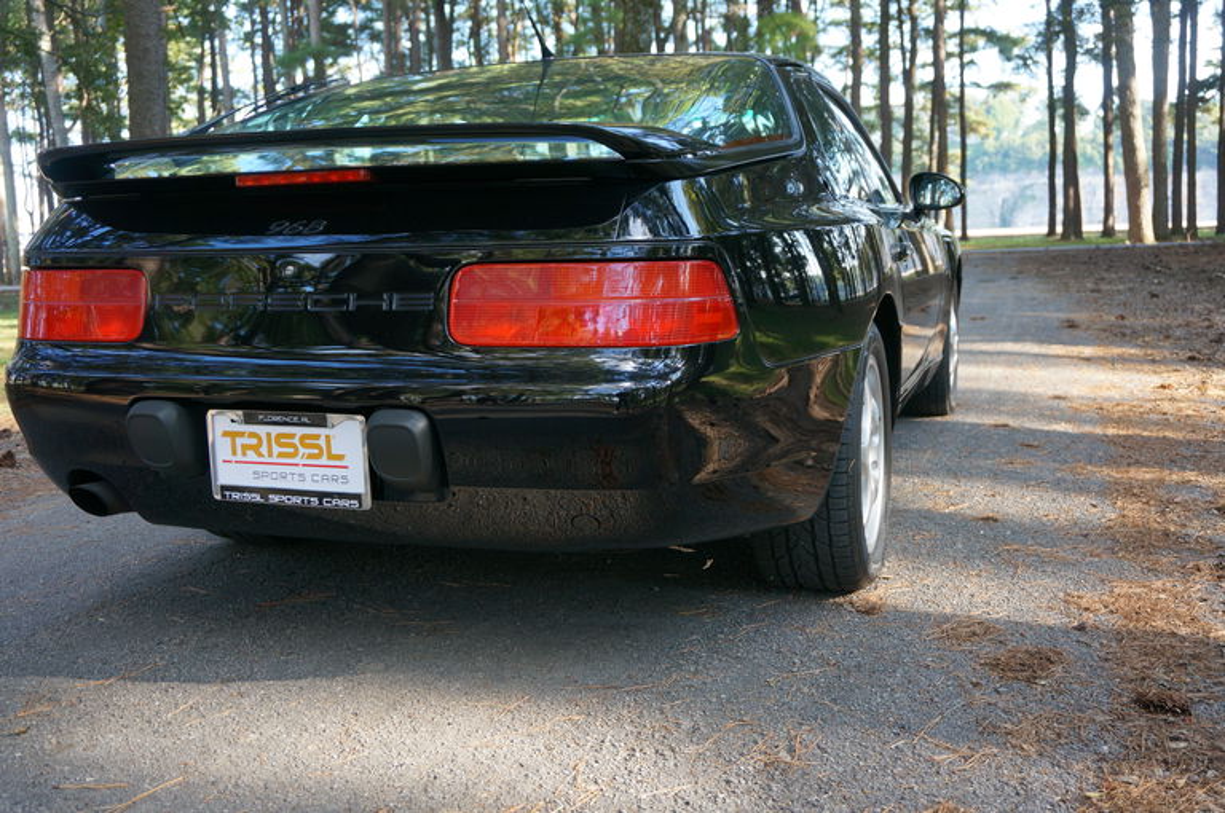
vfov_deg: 38.3
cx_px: 612
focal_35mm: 34
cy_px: 406
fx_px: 1172
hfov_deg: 55.2
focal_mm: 23
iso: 320
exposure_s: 1/160
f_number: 4
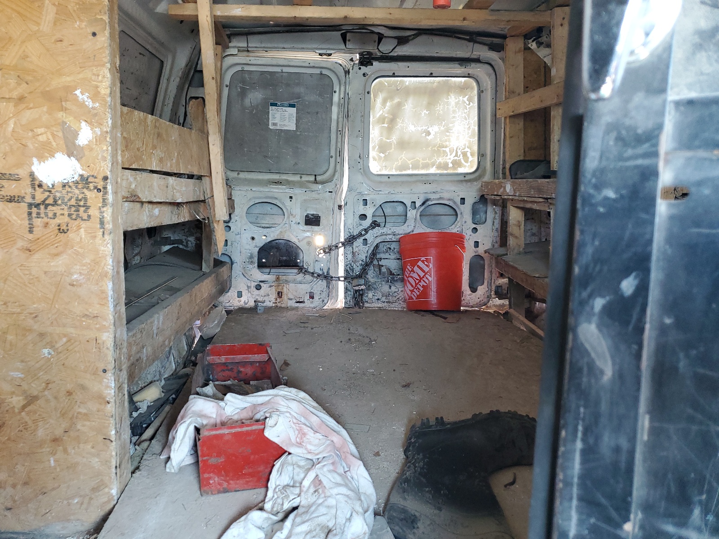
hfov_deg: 67.3
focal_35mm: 26
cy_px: 270
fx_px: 540
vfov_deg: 53.1
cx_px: 360
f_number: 1.5
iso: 181
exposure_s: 1/60.2
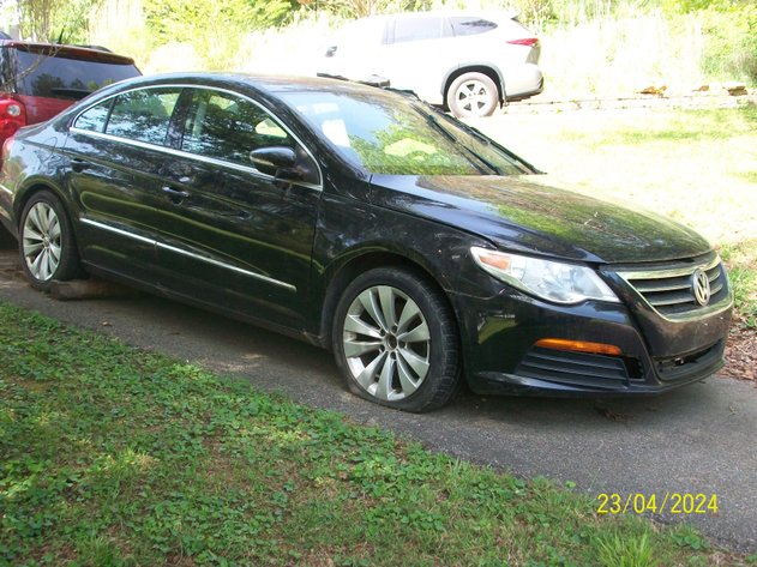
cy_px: 284
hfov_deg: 44.8
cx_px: 378
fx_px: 918
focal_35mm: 42
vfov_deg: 34.3
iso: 80
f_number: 3.2
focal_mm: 7.1
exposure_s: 1/100
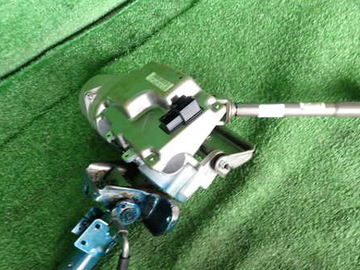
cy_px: 163
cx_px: 203
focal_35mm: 34
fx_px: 354
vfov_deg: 41.6
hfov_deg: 53.8
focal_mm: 4.5
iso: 250
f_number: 2
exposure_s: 1/30
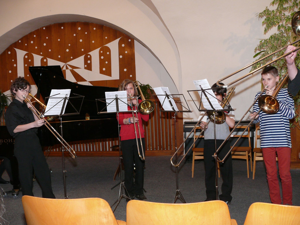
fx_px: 303
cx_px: 150
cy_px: 112
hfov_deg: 52.6
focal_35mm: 35
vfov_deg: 40.7
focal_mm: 7.4
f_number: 2.8
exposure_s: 1/50
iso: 200
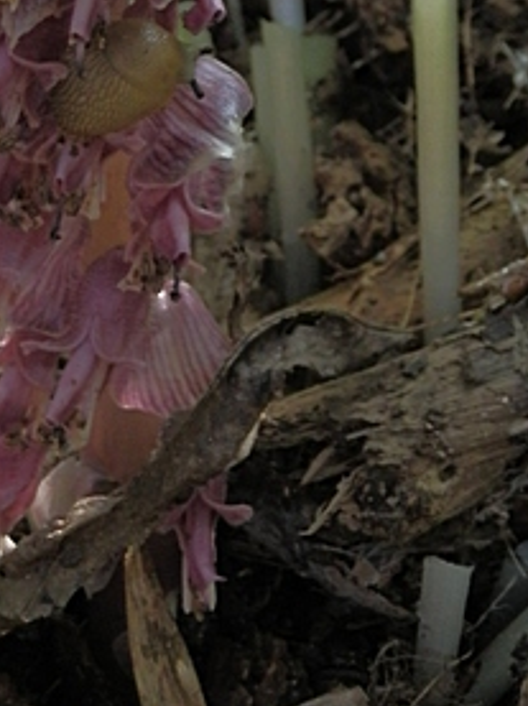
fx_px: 2181
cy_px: -127
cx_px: 112
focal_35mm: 107
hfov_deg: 13.7
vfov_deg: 17.6
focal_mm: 6.7
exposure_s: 1/320
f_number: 3.9
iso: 250
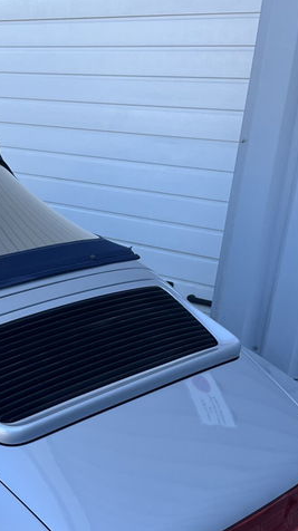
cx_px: -114
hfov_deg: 18.1
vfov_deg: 33.8
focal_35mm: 61
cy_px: 389
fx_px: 859
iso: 50
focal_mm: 5.1
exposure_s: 1/513
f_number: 1.6
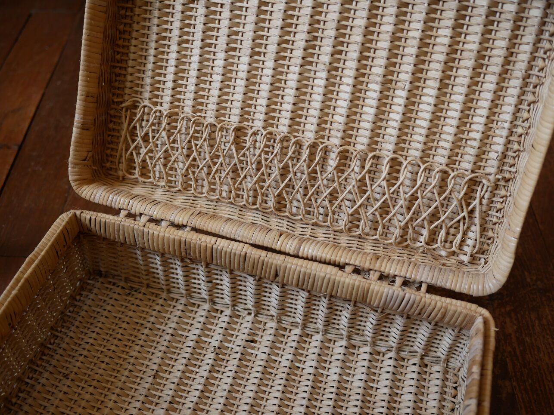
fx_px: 640
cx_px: 277
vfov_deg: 36.0
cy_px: 208
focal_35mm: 40
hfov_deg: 46.8
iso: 200
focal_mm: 20
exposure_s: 1/160
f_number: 2
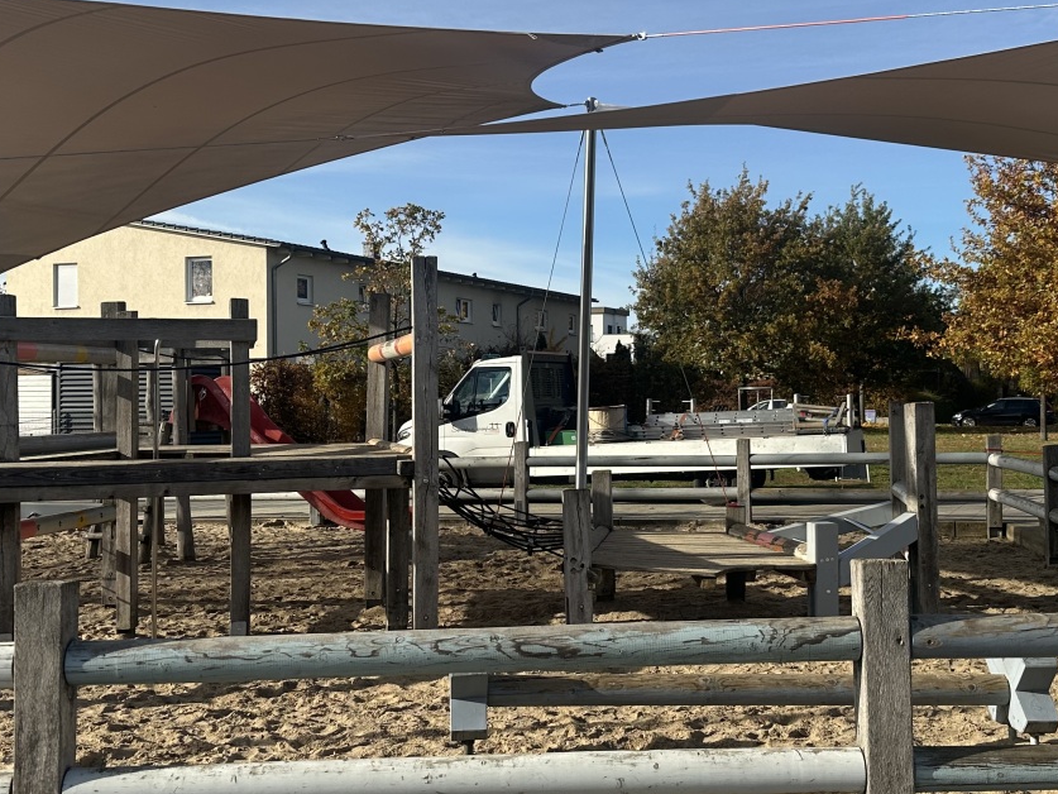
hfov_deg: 43.8
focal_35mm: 43
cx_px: 585
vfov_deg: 33.6
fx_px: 1314
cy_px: 393
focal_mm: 6.86
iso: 80
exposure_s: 1/4016
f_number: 1.78
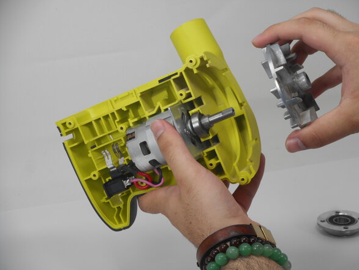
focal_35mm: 103
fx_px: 1069
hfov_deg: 19.1
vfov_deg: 14.4
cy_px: 134
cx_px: 181
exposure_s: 1/60
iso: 160
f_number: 5.8
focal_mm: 18.2
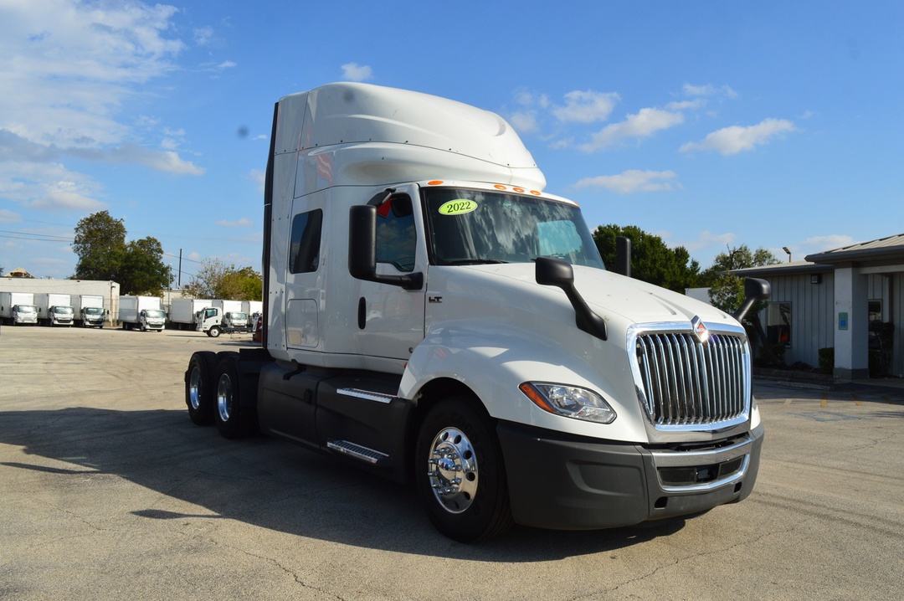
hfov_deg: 67.4
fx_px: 677
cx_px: 452
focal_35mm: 27
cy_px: 300
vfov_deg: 47.8
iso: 320
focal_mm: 18
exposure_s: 1/500
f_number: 11
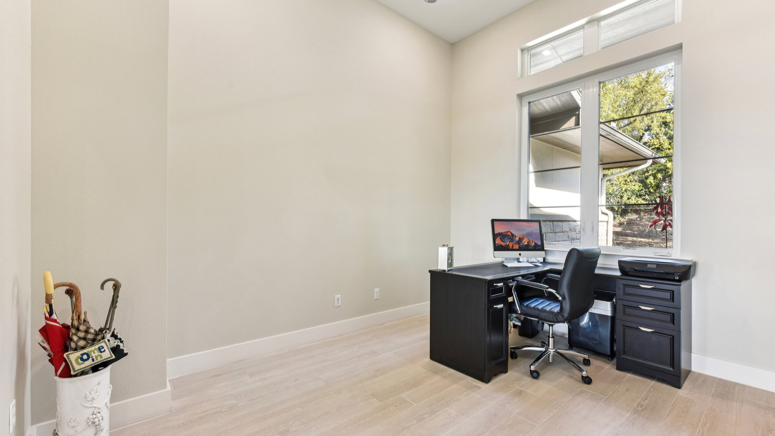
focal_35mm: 15
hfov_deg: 103.0
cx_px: 389
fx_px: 308
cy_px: 228
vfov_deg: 70.5
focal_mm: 14
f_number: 8
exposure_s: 1/15
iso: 320
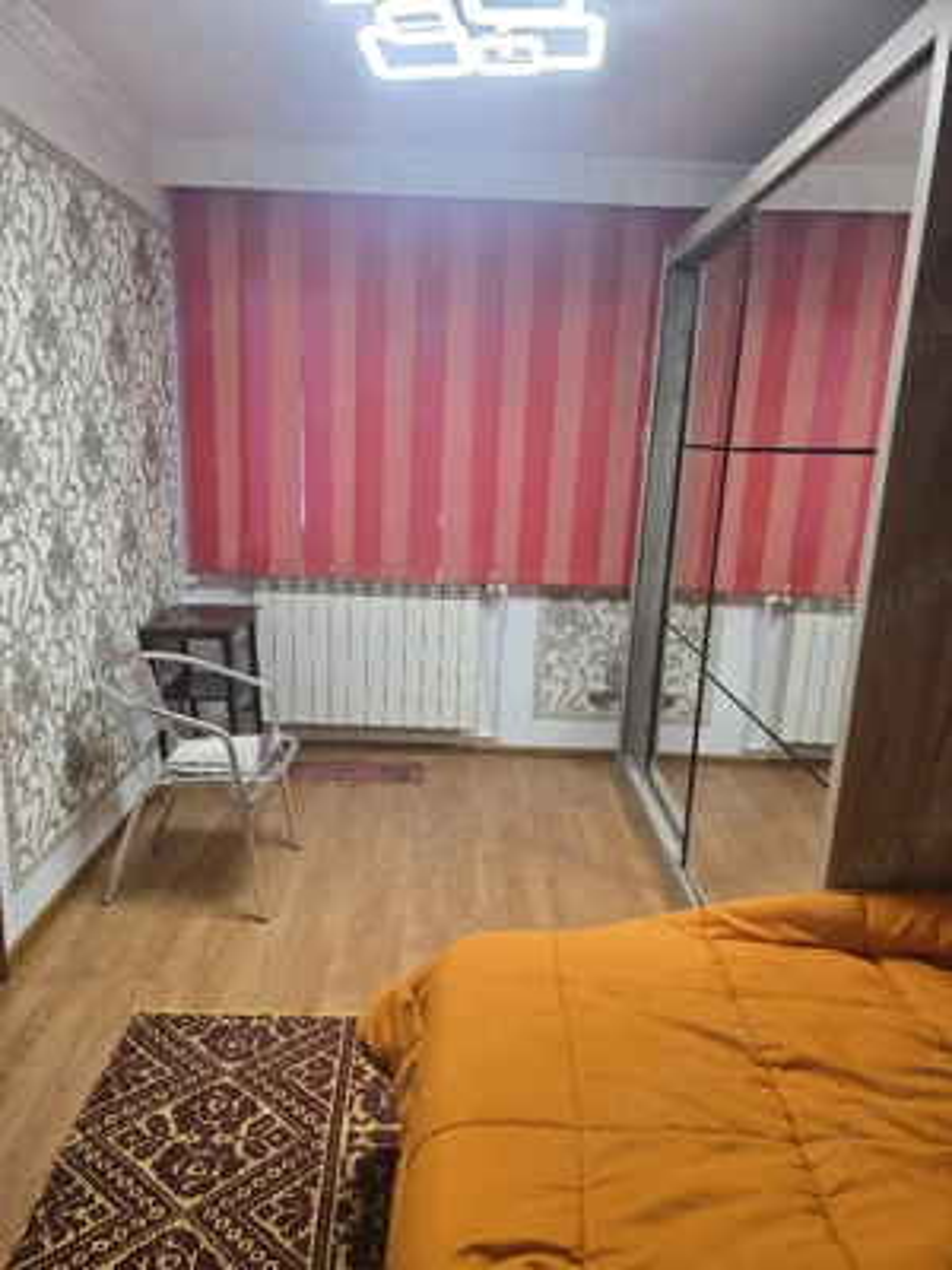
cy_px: 635
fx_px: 843
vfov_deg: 73.9
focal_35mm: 23
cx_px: 476
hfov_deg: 58.9
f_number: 1.7
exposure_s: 1/101
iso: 64
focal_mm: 6.3
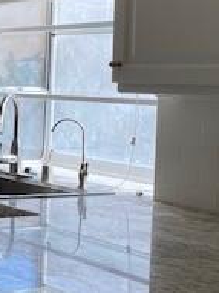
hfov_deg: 14.4
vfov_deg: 22.5
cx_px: -207
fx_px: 735
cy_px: 109
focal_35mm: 87
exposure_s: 1/449
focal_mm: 4.25
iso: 32
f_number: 1.8
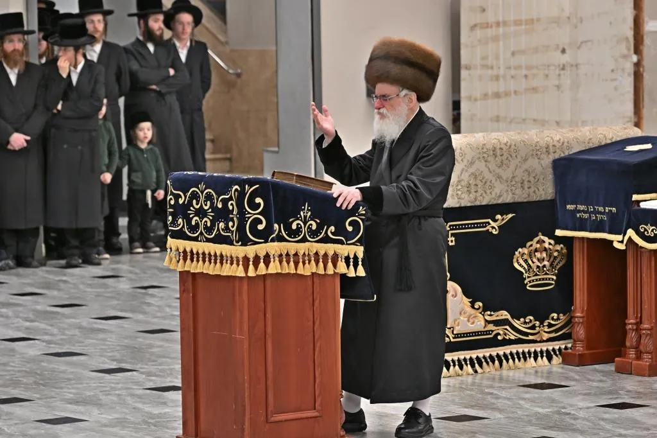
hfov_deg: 11.4
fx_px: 3284
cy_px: 219
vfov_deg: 7.6
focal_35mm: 180
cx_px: 328
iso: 250
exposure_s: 1/125
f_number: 4
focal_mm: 120
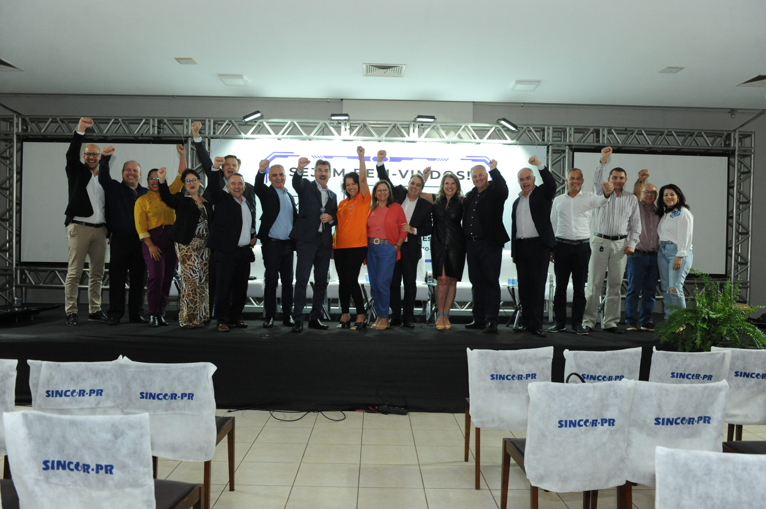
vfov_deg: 46.3
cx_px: 383
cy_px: 254
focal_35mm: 28
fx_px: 595
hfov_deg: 65.5
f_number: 5
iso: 2500
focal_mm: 28
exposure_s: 1/125
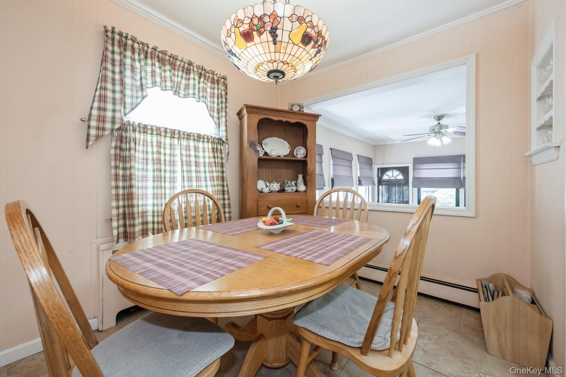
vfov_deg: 81.2
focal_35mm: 14
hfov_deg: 104.3
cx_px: 283
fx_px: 220
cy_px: 188
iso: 400
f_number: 11
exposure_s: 1/5
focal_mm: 14
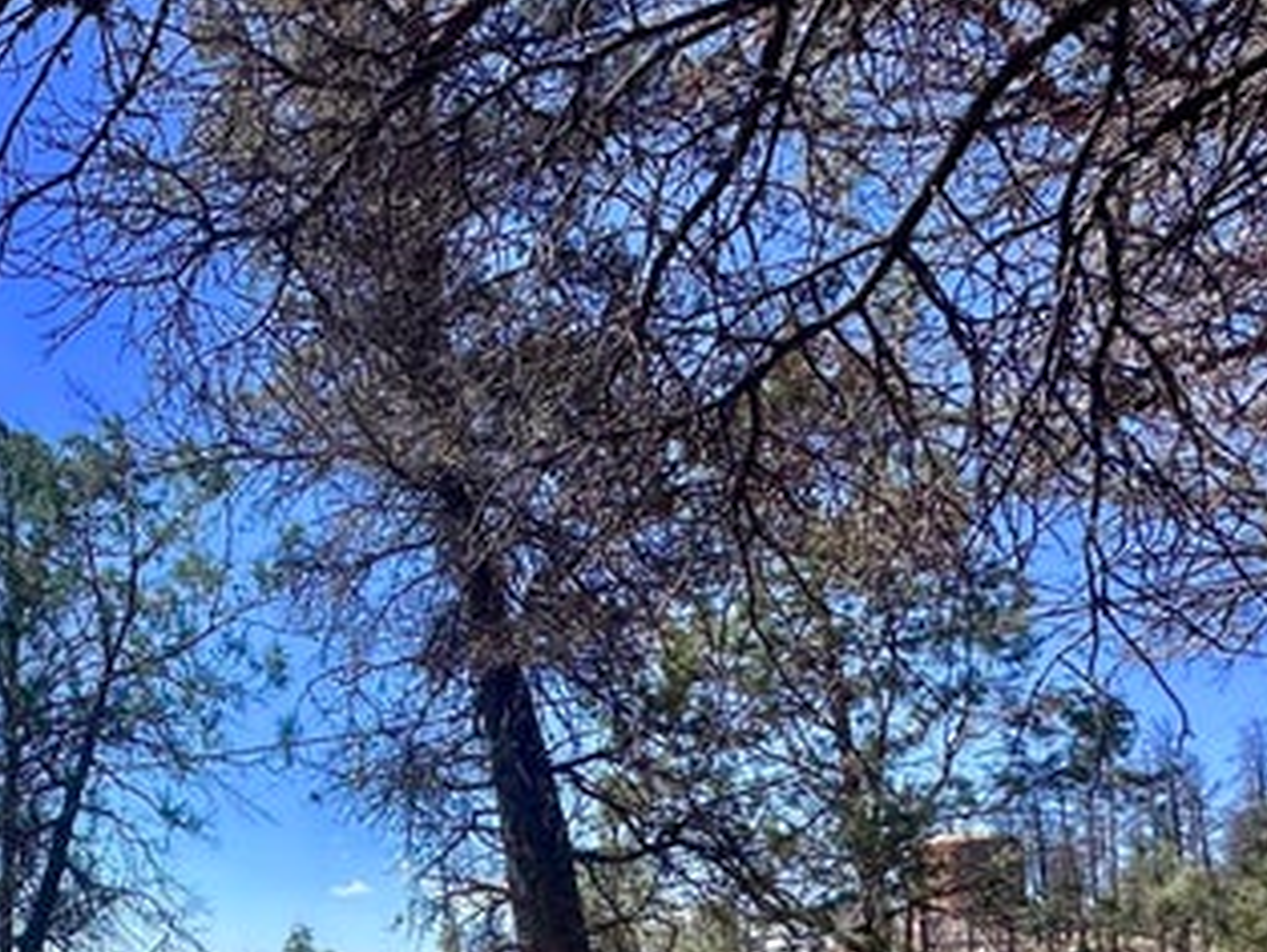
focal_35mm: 38
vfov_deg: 35.1
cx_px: -159
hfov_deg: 39.2
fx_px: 1392
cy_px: 891
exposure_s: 1/1618
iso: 40
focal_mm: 2.22
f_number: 2.2
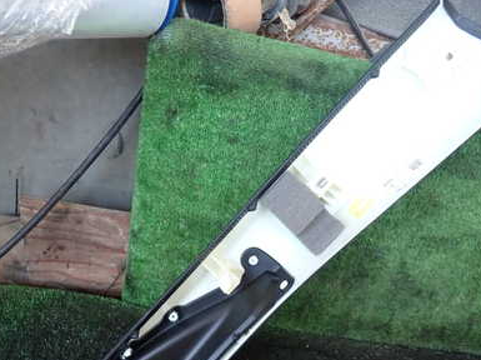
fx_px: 541
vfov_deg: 36.5
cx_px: 244
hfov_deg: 47.9
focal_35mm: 39
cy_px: 230
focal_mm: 4.5
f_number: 2
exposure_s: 1/60
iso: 125
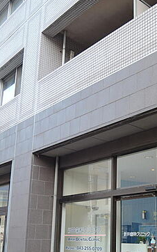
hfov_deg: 28.1
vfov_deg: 43.8
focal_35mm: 45
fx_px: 308
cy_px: 165
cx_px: 121
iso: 80
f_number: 2.8
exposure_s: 1/80
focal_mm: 5.1
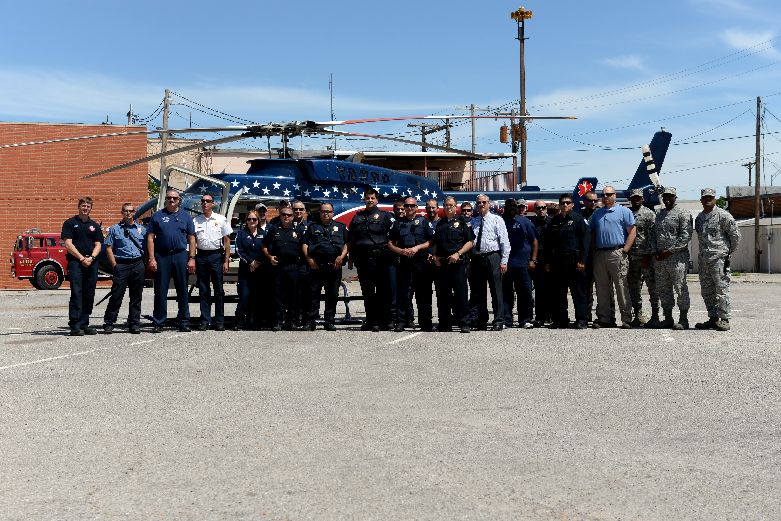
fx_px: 1215
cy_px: 260
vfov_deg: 24.2
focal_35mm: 56
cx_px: 390
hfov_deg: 35.6
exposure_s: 1/320
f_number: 8
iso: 100
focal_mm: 56
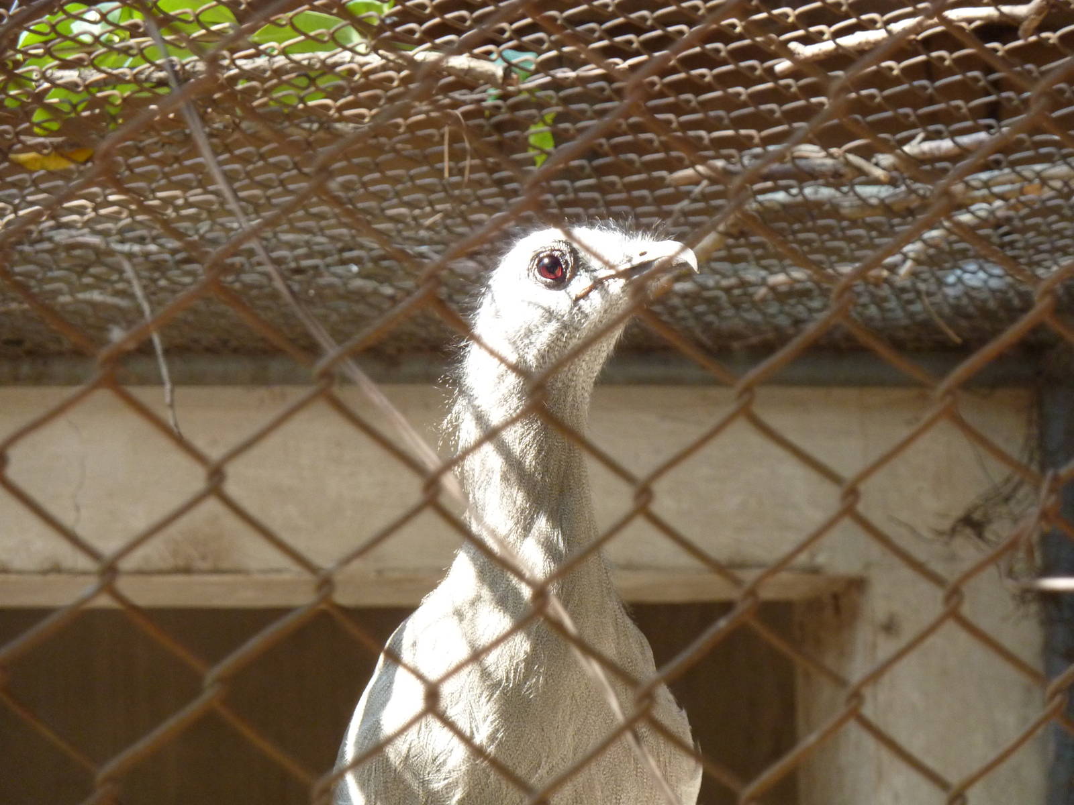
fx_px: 6081
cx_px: 537
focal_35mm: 196
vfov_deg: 7.6
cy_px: 402
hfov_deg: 10.1
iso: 320
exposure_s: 1/160
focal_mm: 32.1
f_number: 4.5
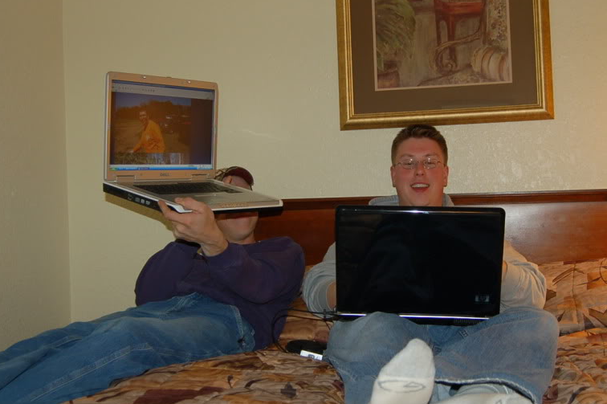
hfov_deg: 42.1
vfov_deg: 28.8
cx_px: 338
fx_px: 786
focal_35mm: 47
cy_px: 186
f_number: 3.8
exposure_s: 1/60
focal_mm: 23
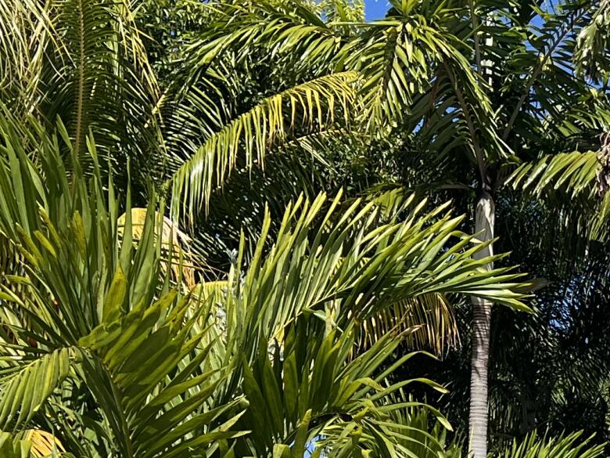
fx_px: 1762
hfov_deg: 19.0
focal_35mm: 100
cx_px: 623
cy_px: 714
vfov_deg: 13.8
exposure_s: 1/3831
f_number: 1.5
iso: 50
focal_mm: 5.7
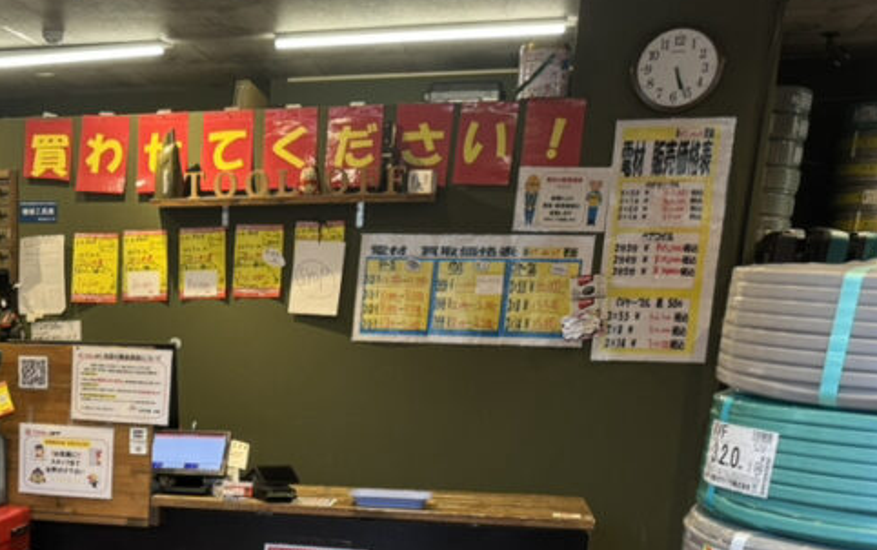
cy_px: 614
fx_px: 1292
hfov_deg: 34.9
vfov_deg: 22.6
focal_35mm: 54
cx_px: 55
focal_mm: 6.76
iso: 125
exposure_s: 1/50
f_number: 1.78
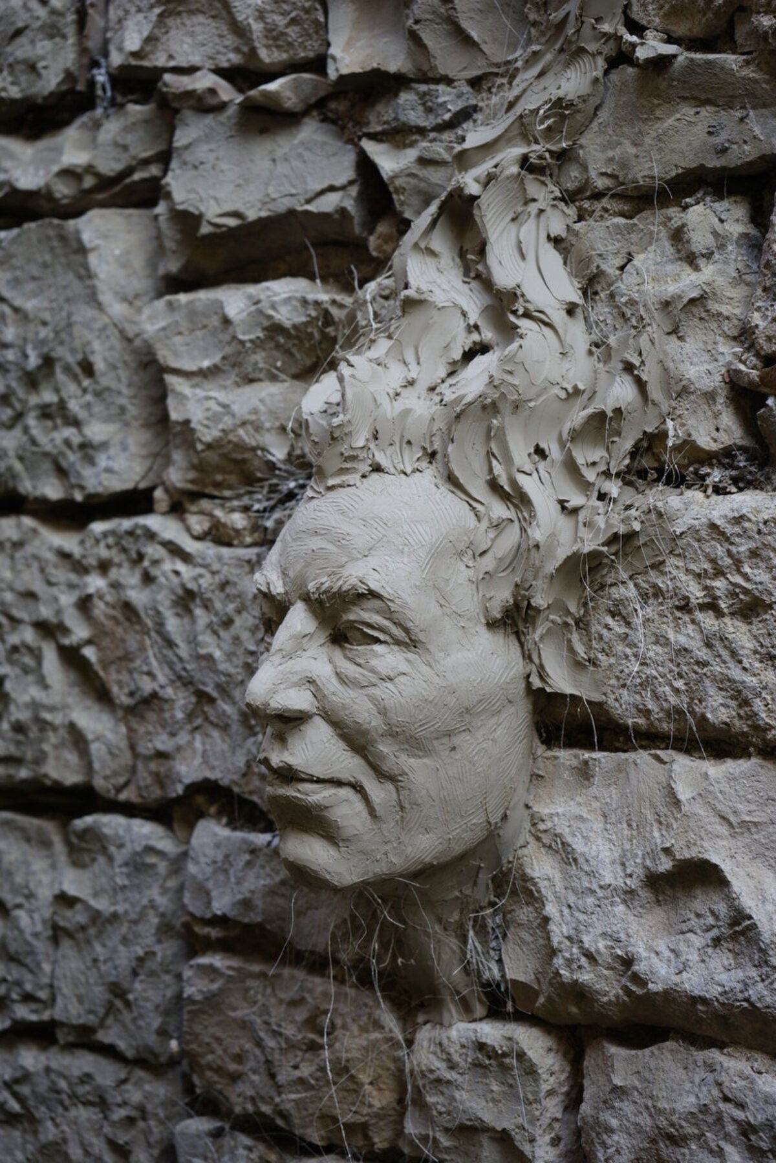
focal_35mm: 70
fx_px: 2263
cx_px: 388
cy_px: 582
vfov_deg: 28.8
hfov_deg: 19.5
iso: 400
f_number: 5.6
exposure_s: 1/100
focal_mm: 70
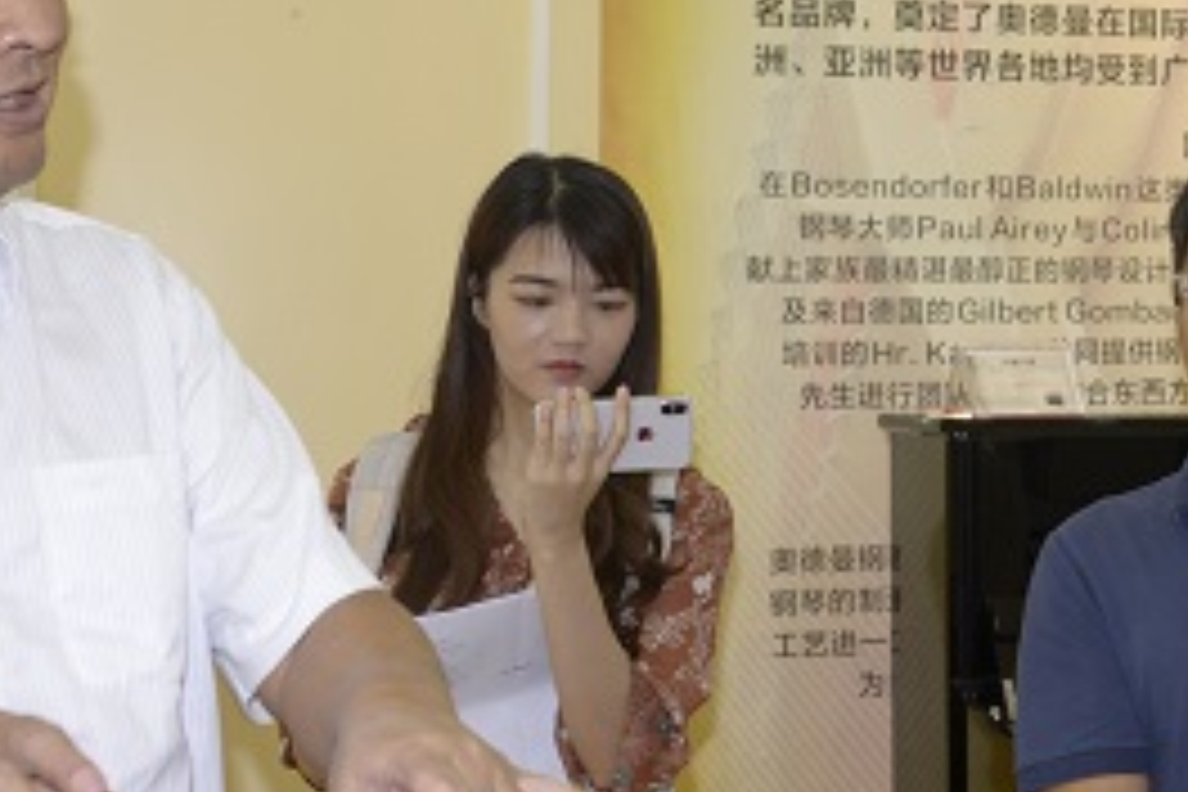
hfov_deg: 23.2
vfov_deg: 16.0
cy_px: 191
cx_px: 1107
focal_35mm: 85
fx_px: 2805
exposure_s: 1/30
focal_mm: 28
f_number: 4.5
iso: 800
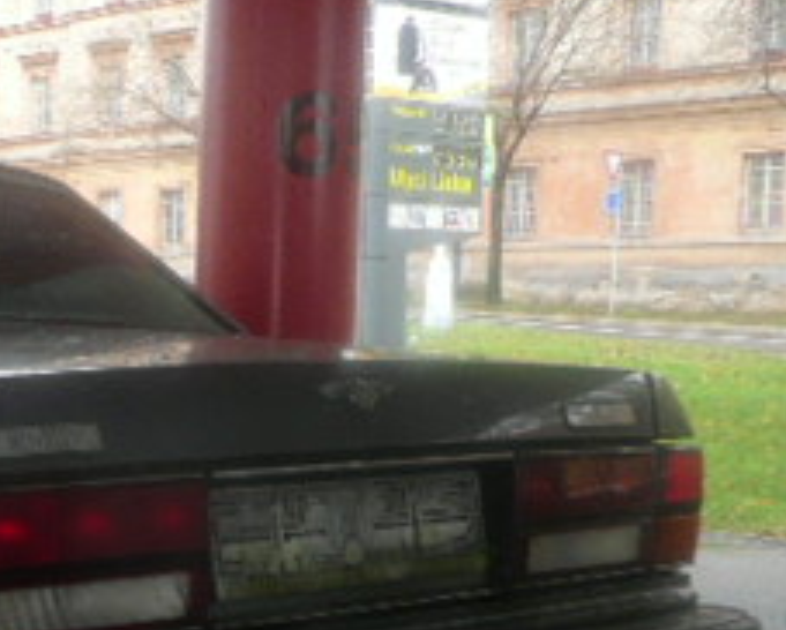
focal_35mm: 77
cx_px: -97
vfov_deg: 19.6
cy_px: 561
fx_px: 1793
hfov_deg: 23.1
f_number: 3.3
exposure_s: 1/30
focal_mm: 4.6
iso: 100
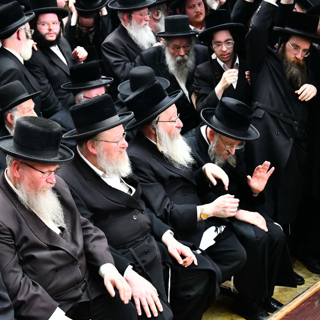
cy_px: 159
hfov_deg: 24.1
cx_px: 84
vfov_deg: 24.3
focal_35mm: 71
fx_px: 743
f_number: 5
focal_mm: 55
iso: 3200
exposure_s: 1/160
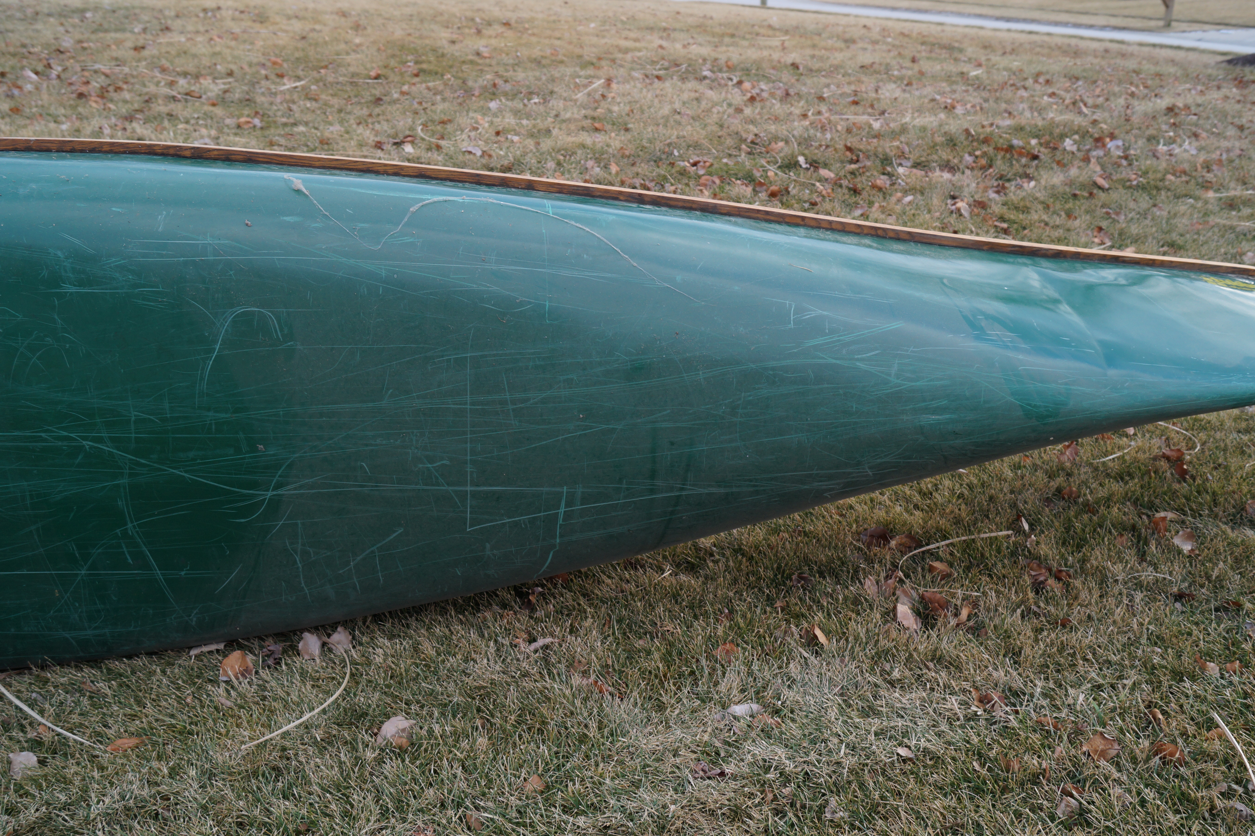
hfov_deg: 57.2
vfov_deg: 39.9
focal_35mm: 33
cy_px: 418
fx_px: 1150
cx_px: 628
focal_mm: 22
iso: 200
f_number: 4
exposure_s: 1/160
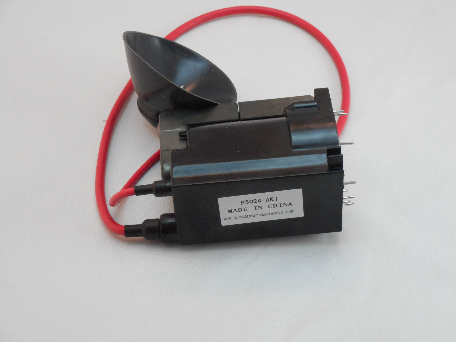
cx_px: 228
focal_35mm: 77
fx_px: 1014
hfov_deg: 25.3
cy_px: 171
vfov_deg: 19.1
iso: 360
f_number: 5.5
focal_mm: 13.8
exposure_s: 1/30
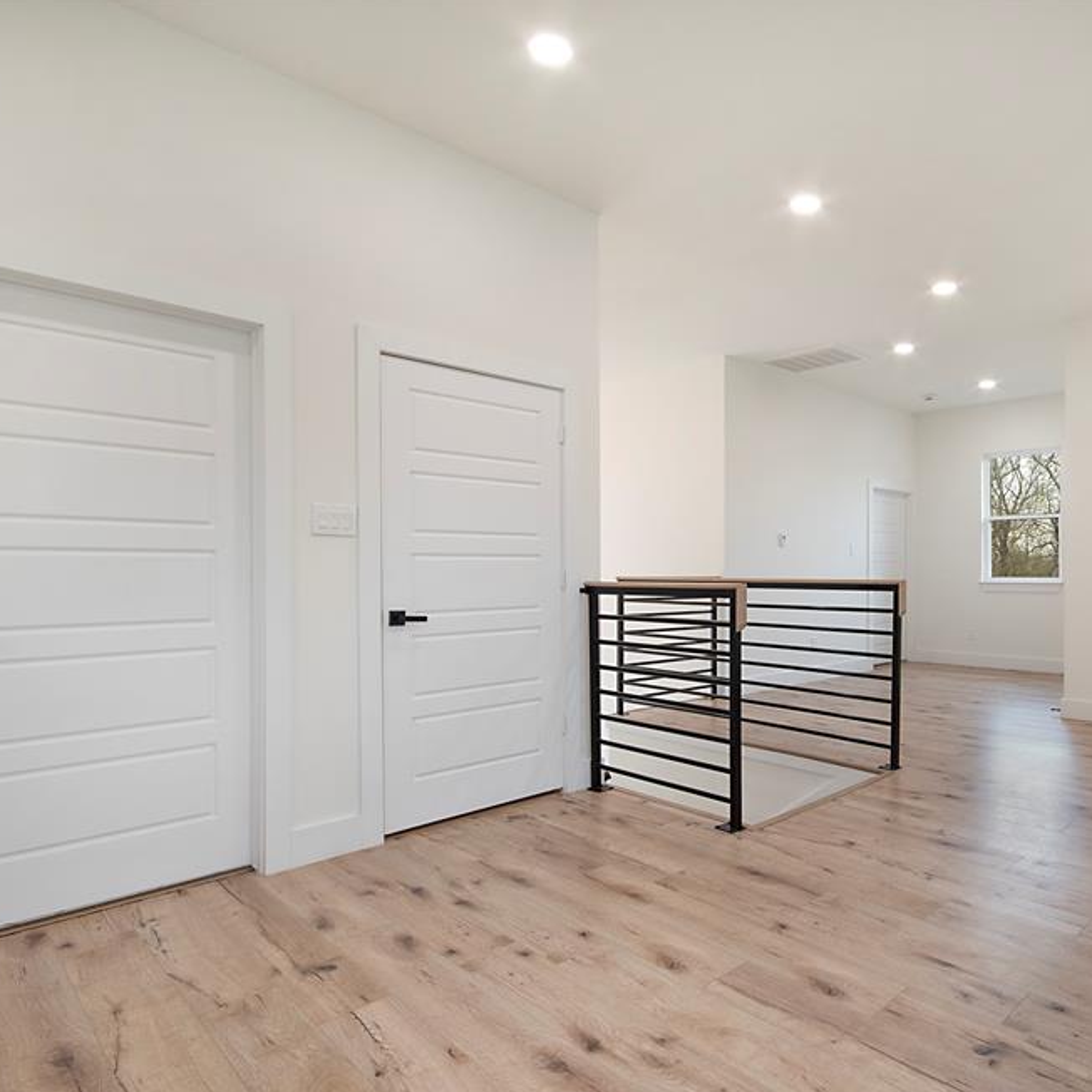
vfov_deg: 74.8
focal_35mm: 20
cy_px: 564
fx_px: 714
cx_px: 724
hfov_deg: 72.7
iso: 100
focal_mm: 10
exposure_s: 1/10
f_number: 11
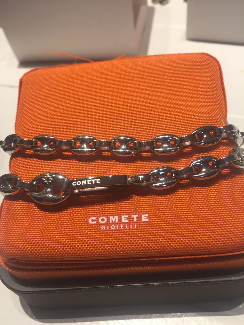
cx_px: 122
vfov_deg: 61.7
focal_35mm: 29
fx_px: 273
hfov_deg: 48.2
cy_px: 162
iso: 80
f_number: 2.2
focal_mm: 4.15
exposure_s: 1/33
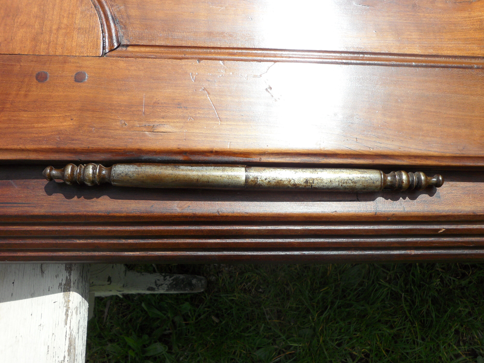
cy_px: 182
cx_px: 242
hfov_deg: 56.8
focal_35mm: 32
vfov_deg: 44.2
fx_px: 447
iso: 80
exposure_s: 1/750
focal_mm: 5.7
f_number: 3.7
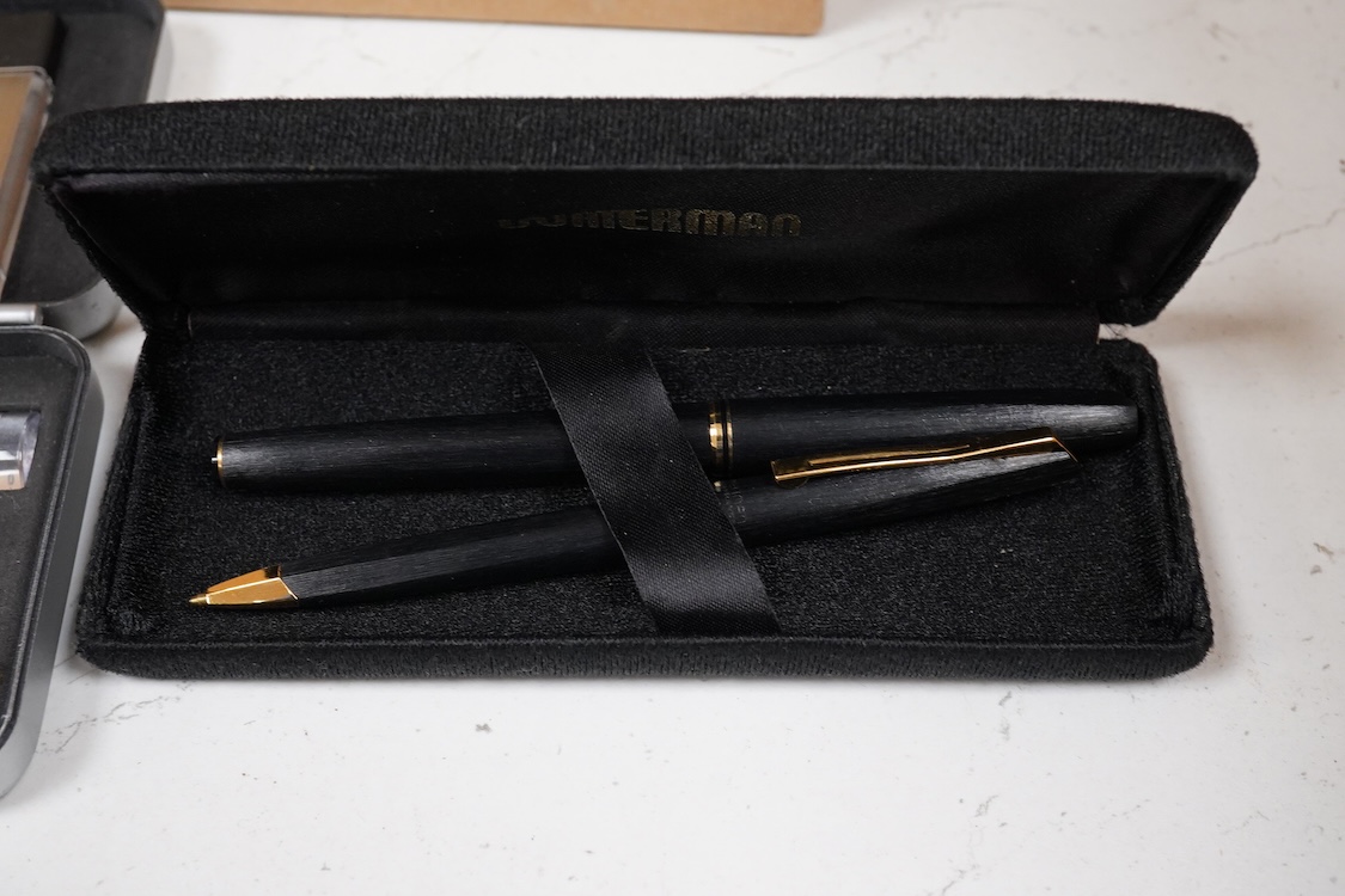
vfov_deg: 29.9
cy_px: 448
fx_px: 1681
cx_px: 672
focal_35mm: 45
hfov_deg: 43.6
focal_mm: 30
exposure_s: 1/100
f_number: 6.3
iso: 2500
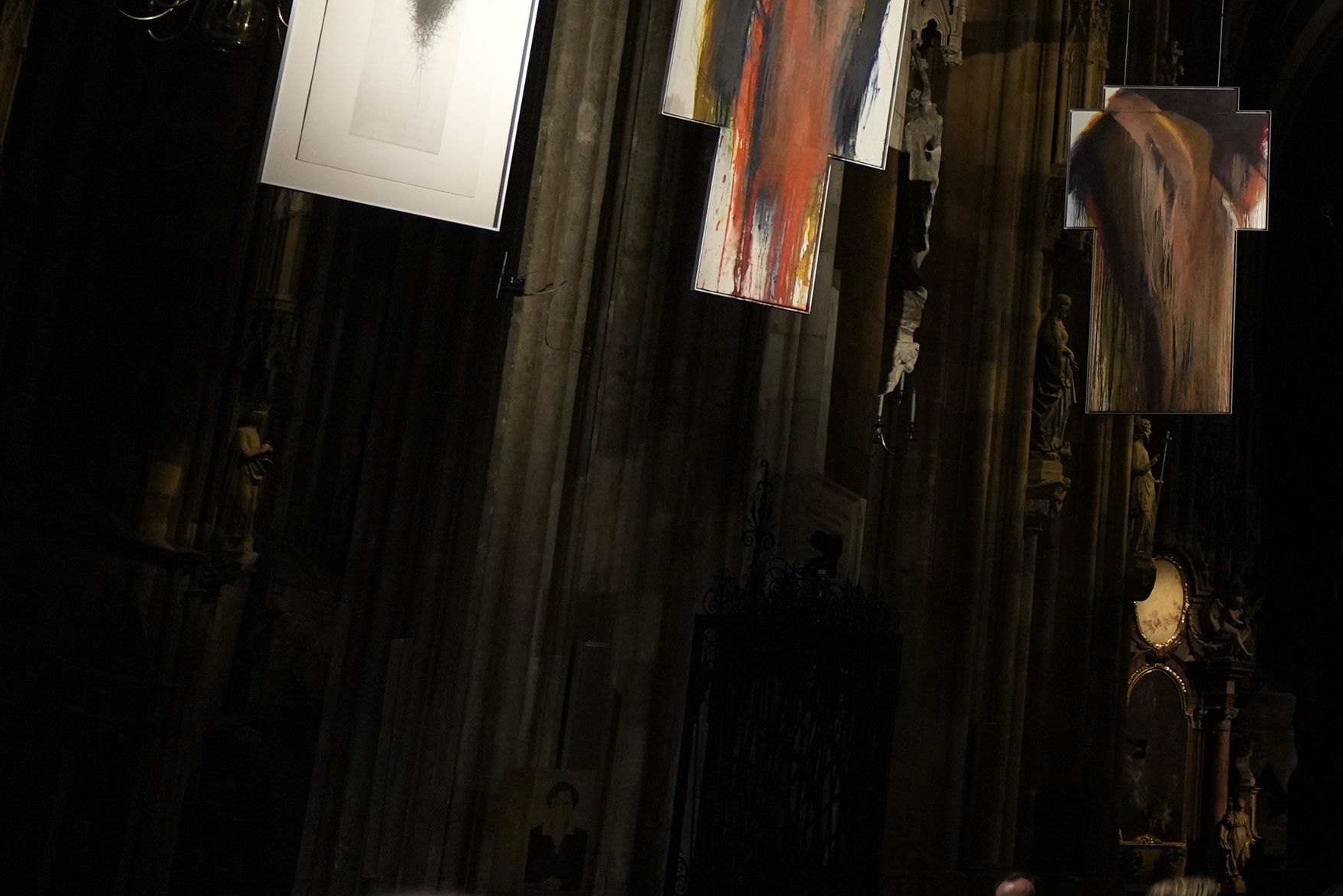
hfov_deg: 27.1
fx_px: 2537
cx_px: 1493
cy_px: -66
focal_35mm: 68
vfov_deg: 19.3
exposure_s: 1/125
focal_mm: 30
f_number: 2.8
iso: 2500
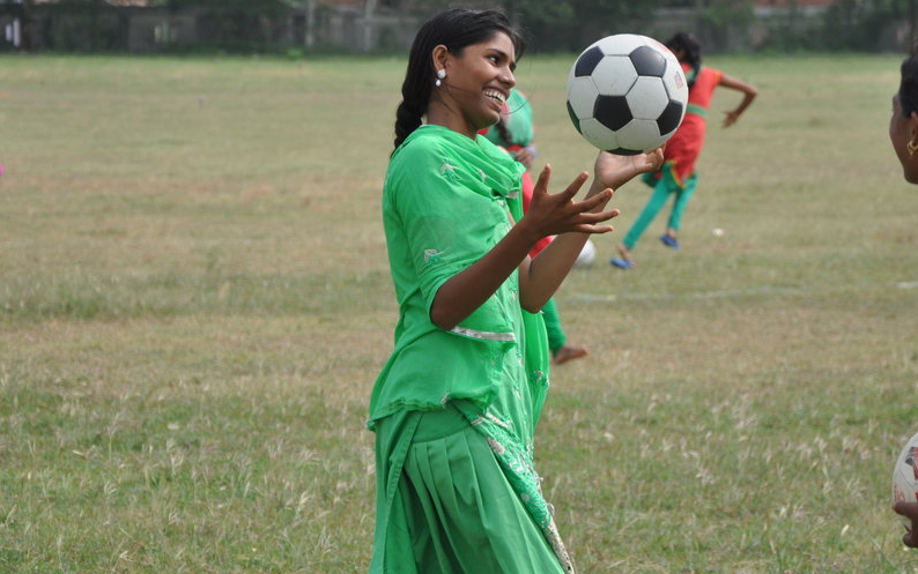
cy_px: 281
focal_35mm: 207
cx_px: 535
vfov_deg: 6.4
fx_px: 5172
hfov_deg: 10.1
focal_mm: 105
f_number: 5.6
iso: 400
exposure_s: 1/1250
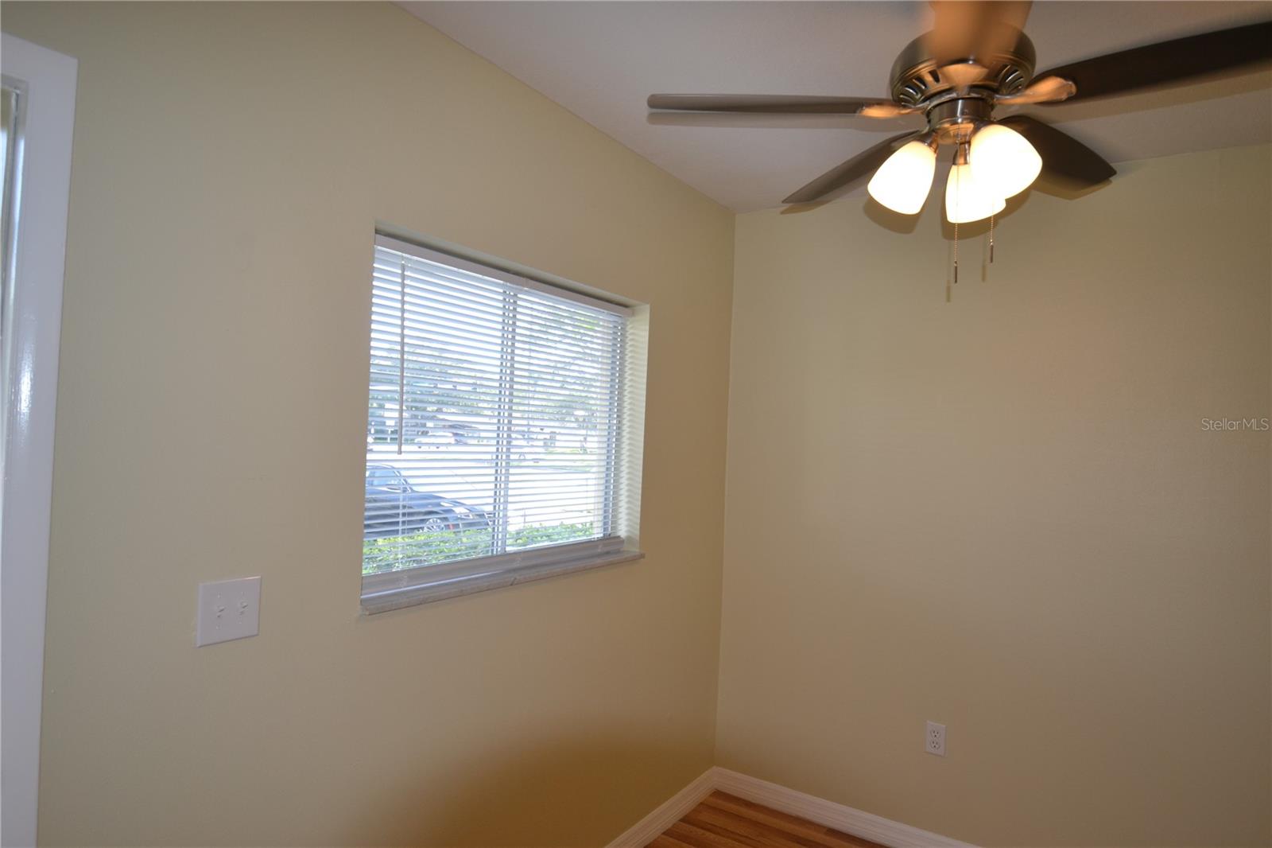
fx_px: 742
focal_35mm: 21
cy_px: 424
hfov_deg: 81.2
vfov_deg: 59.5
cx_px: 636
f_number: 4
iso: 280
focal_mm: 14
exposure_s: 1/125
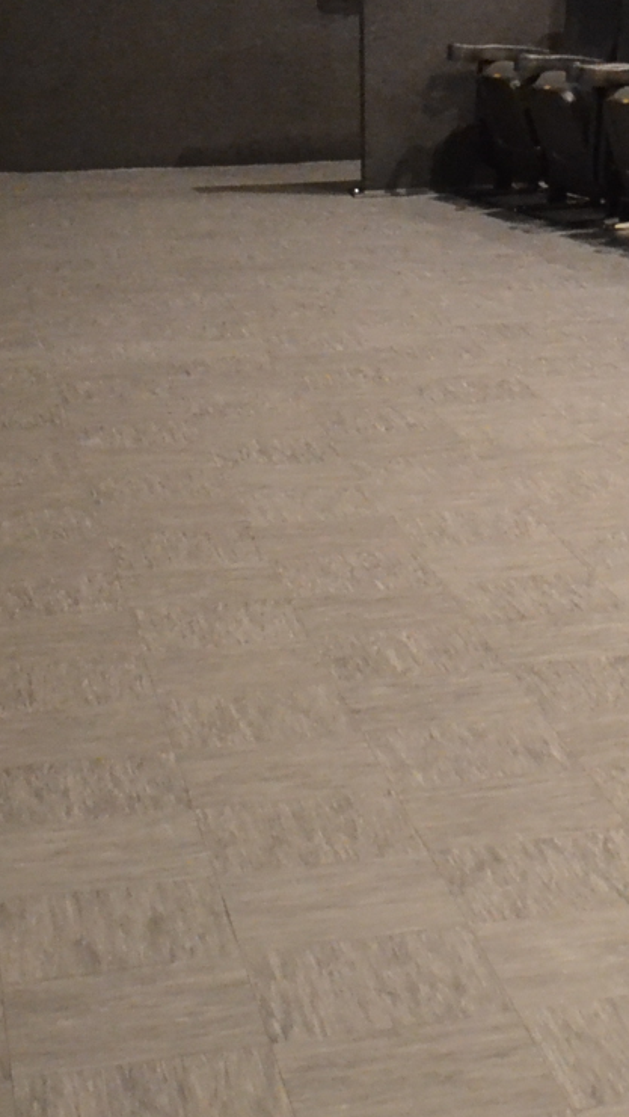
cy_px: 91
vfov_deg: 23.5
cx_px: 1050
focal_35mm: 88
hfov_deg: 12.8
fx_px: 2606
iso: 3200
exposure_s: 1/3
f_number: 3.5
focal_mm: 18
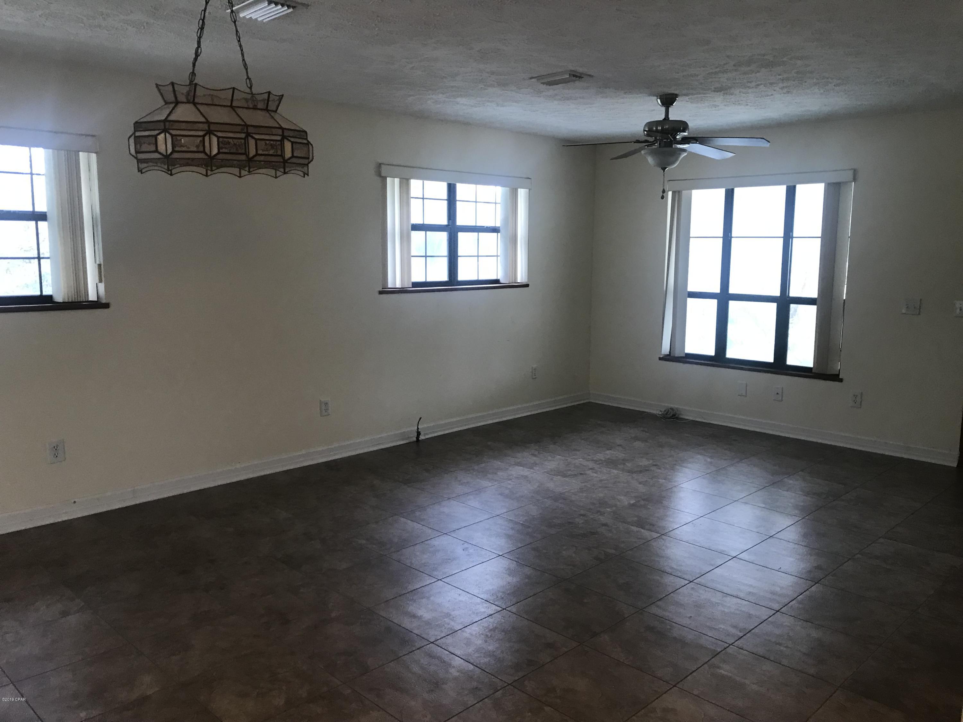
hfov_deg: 63.4
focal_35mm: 28
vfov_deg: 49.7
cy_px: 361
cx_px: 482
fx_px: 779
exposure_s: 1/30
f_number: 1.8
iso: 32
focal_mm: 3.99
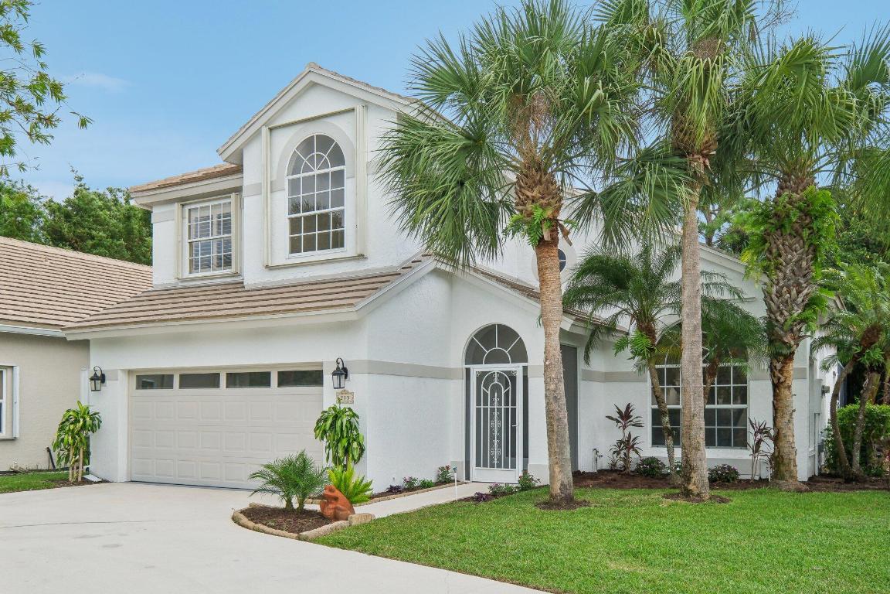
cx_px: 445
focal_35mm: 29
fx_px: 717
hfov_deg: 63.7
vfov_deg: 45.0
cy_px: 297
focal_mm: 19.1
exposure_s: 1/400
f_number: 8
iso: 400
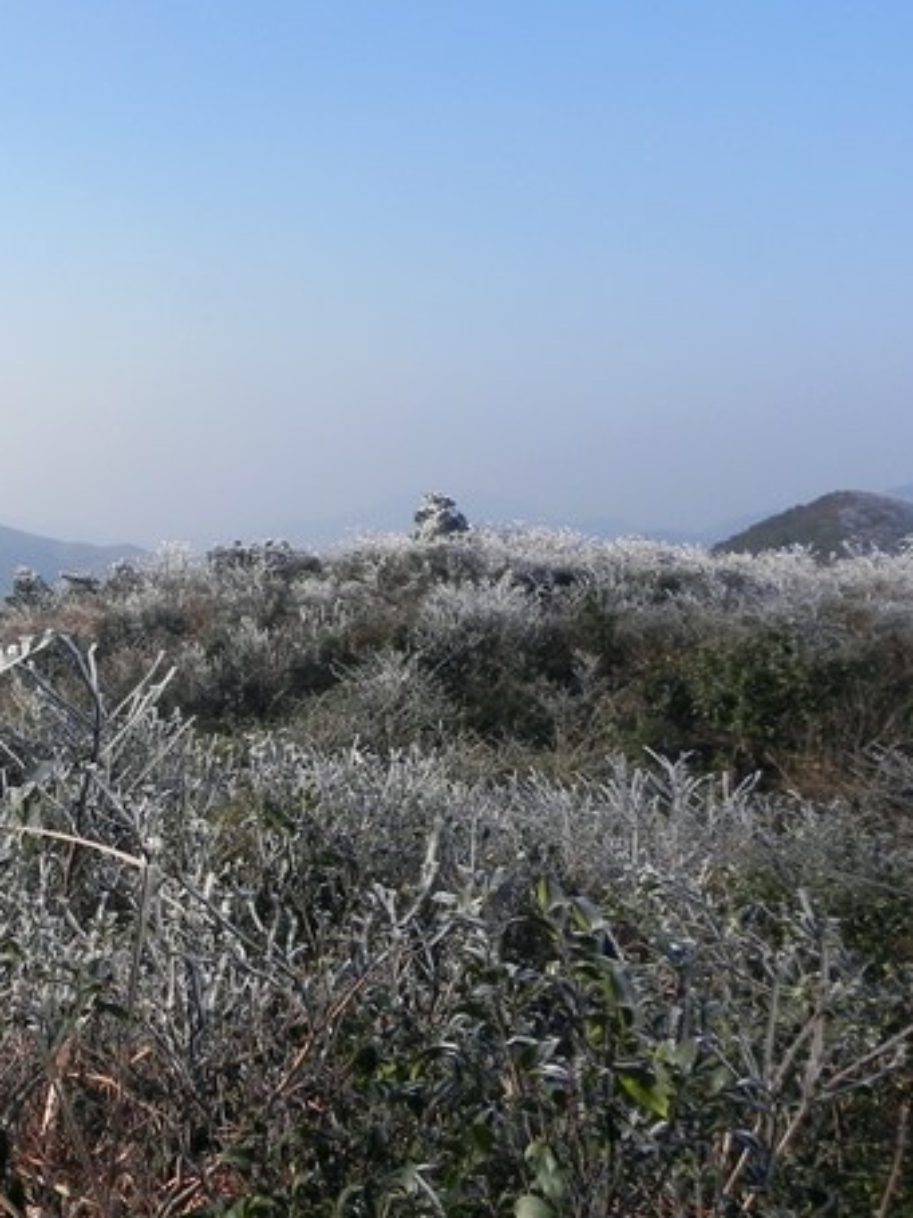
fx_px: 1407
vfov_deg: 46.8
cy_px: 614
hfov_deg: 33.2
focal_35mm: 40
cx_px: 19
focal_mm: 4.6
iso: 160
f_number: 7.1
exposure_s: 1/438
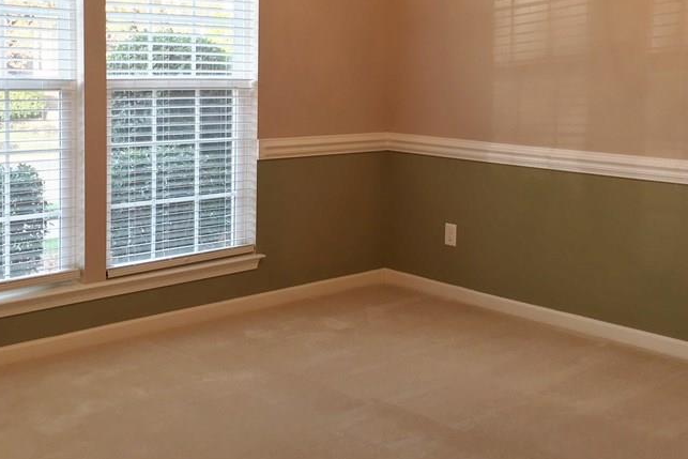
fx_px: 917
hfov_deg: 41.1
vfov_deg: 27.8
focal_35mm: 48
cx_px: 328
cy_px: 133
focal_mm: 4.15
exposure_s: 1/60
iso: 32
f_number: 2.2
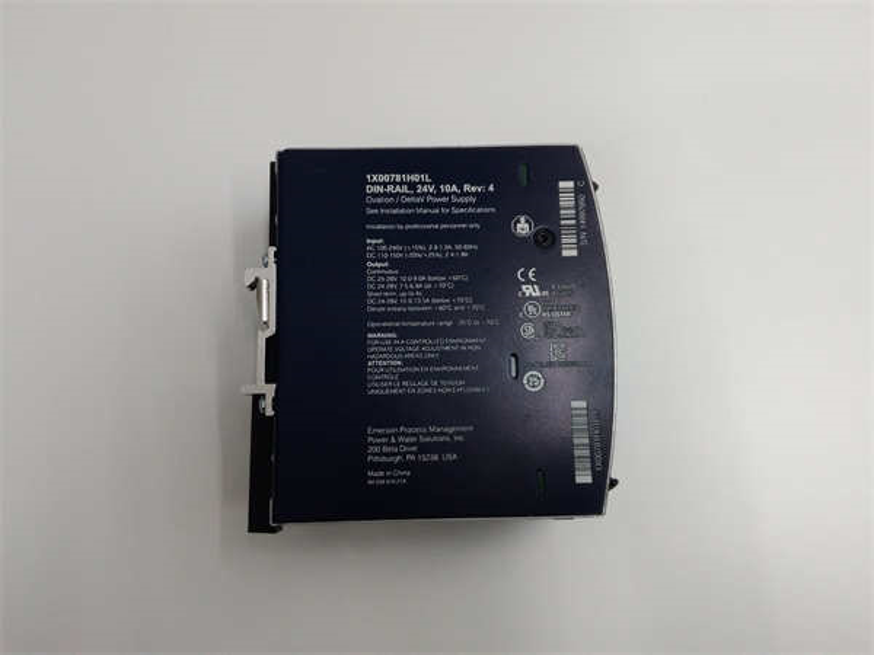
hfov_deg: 65.3
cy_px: 328
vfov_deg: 51.4
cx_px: 437
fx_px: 682
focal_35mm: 27
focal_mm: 3.79
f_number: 2
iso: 362
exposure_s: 1/33
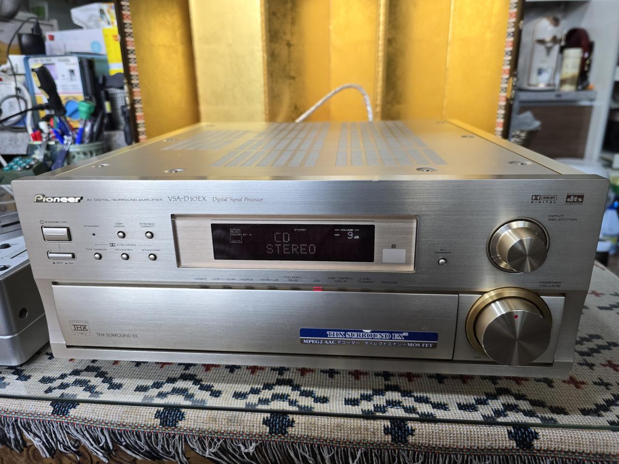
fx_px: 411
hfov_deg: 73.9
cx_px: 310
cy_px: 232
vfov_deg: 58.9
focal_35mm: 23
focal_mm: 6.3
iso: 125
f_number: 1.7
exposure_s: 1/120
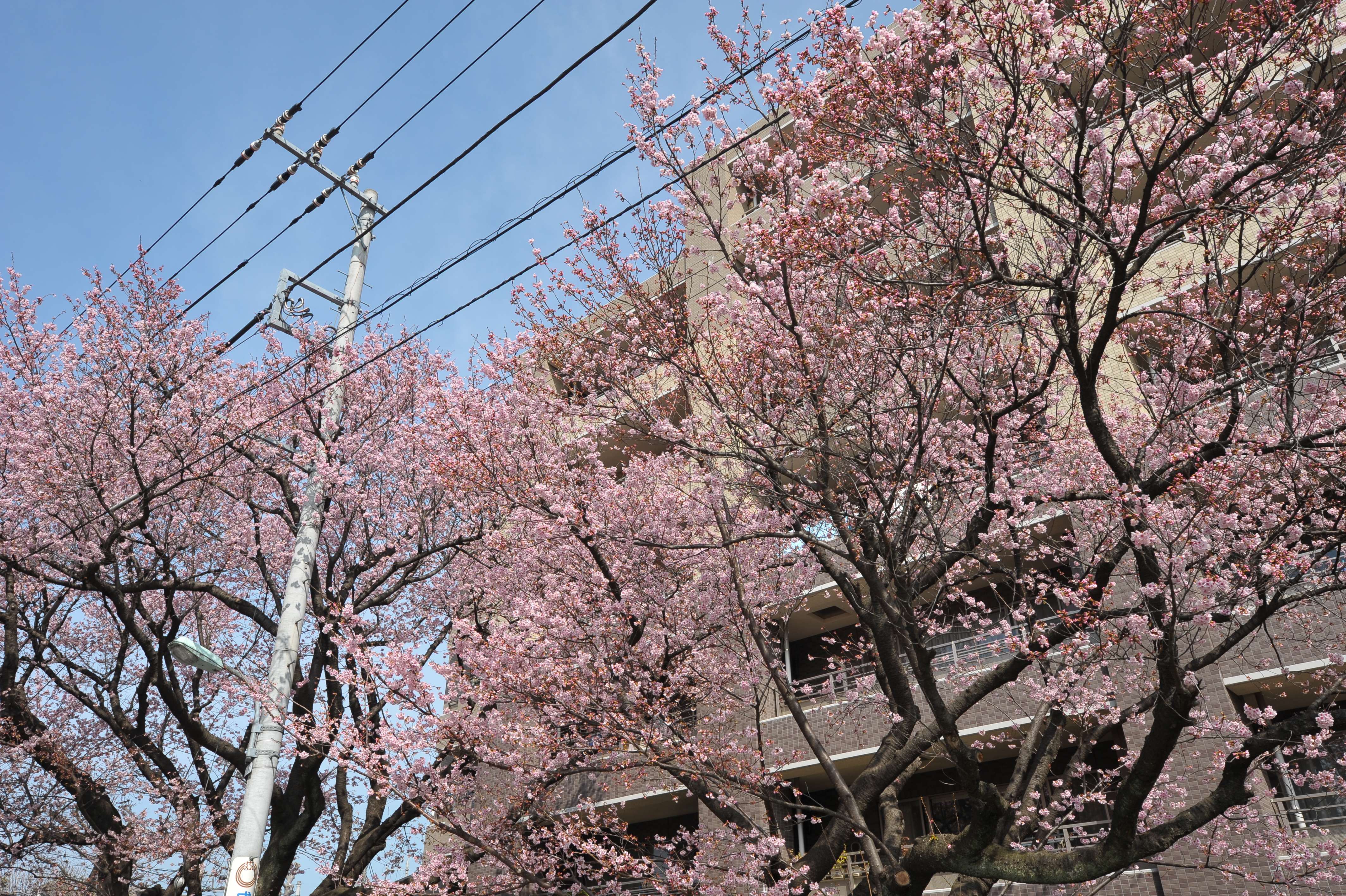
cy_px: 448
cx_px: 673
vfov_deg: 49.5
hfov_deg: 69.4
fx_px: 971
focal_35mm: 26
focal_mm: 26
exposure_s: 1/320
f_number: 8
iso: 200
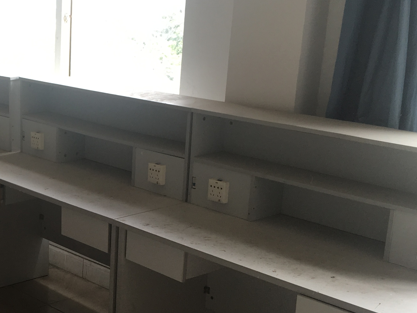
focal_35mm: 67
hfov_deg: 26.9
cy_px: 238
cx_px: -24
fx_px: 807
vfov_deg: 21.7
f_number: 2.2
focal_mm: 4.15
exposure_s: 1/100
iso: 25
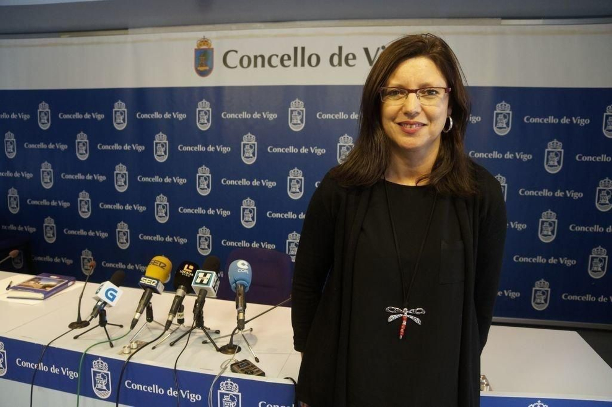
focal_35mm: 24
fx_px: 408
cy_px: 204
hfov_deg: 73.8
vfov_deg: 53.1
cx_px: 306
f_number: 3.5
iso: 800
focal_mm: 16
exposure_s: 1/60
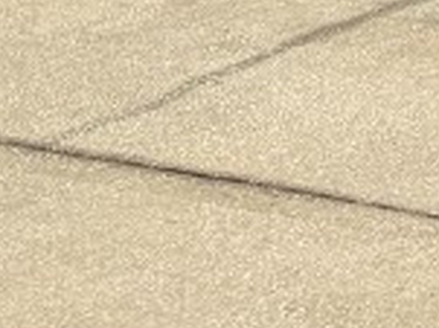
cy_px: -557
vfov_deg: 8.1
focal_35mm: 163
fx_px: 2066
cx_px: 1407
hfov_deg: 9.2
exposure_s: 1/4608
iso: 80
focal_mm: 6.76
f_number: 1.78
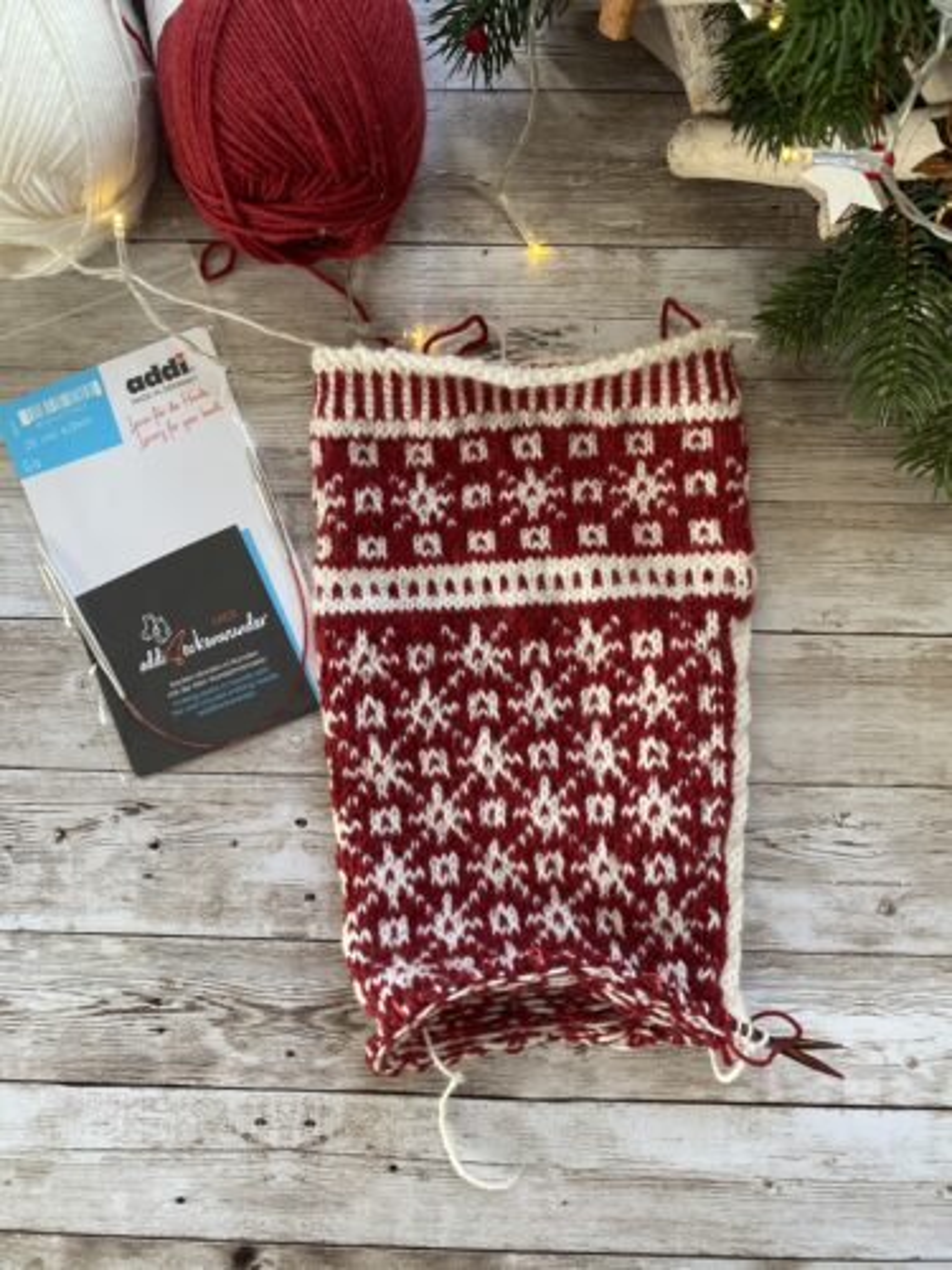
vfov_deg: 67.3
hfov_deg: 53.1
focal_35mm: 26
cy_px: 635
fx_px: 953
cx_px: 476
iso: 125
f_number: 1.8
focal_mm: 4.25
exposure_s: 1/121
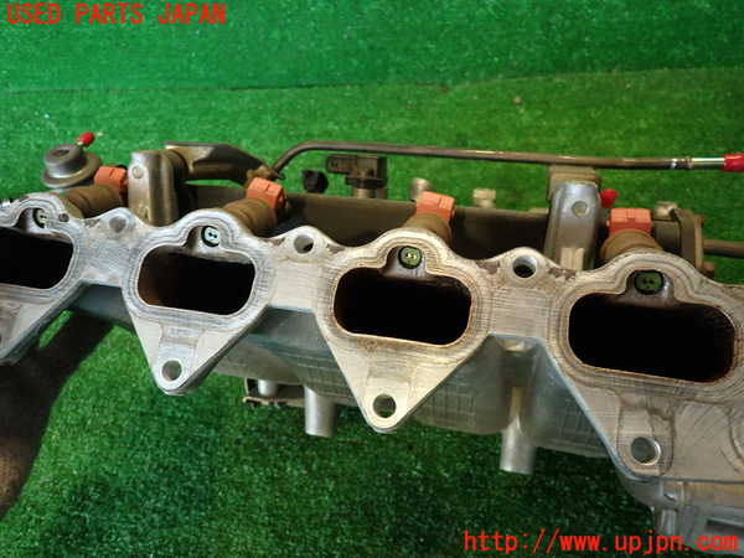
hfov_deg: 69.4
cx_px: 372
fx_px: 537
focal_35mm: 25
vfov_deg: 54.9
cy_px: 279
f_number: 2
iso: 200
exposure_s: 1/50
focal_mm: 4.5
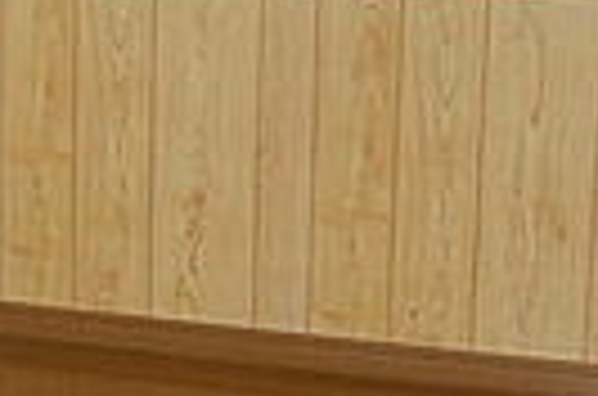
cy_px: 65
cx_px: 27
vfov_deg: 5.9
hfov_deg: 8.9
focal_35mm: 231
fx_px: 3828
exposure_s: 1/400
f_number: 2.8
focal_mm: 32
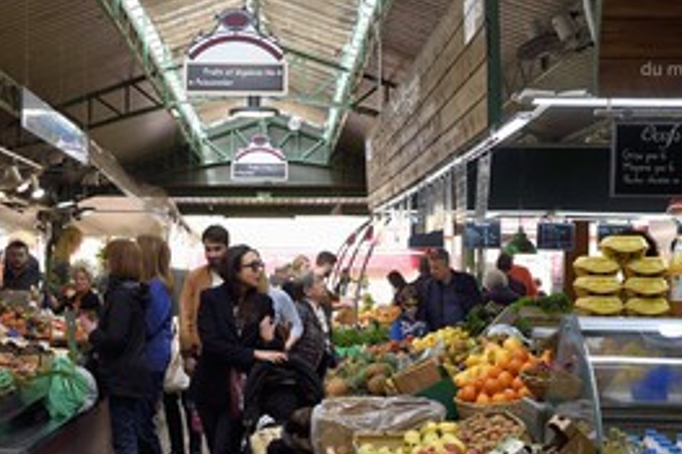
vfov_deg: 21.2
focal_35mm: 64
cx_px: 252
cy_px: 283
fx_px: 1212
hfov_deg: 31.3
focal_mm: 40
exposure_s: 1/160
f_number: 6.3
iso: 400
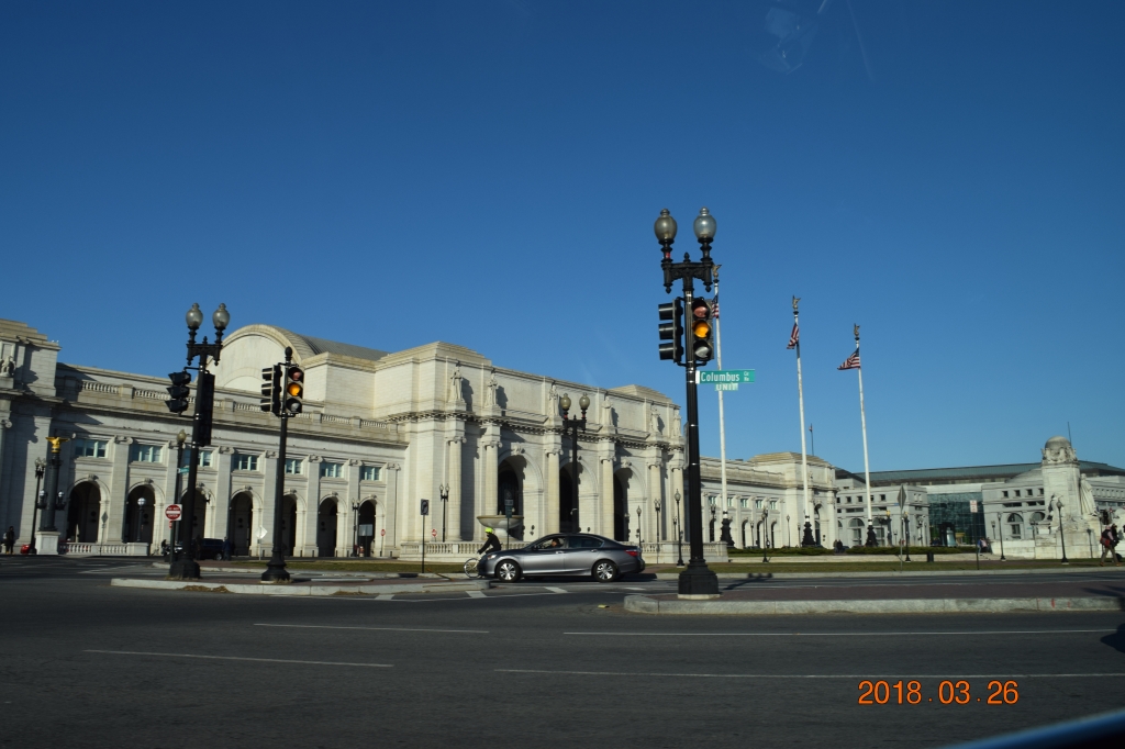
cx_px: 562
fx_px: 843
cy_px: 374
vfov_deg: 47.9
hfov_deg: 67.4
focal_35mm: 27
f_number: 10
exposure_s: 1/400
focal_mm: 18
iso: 200
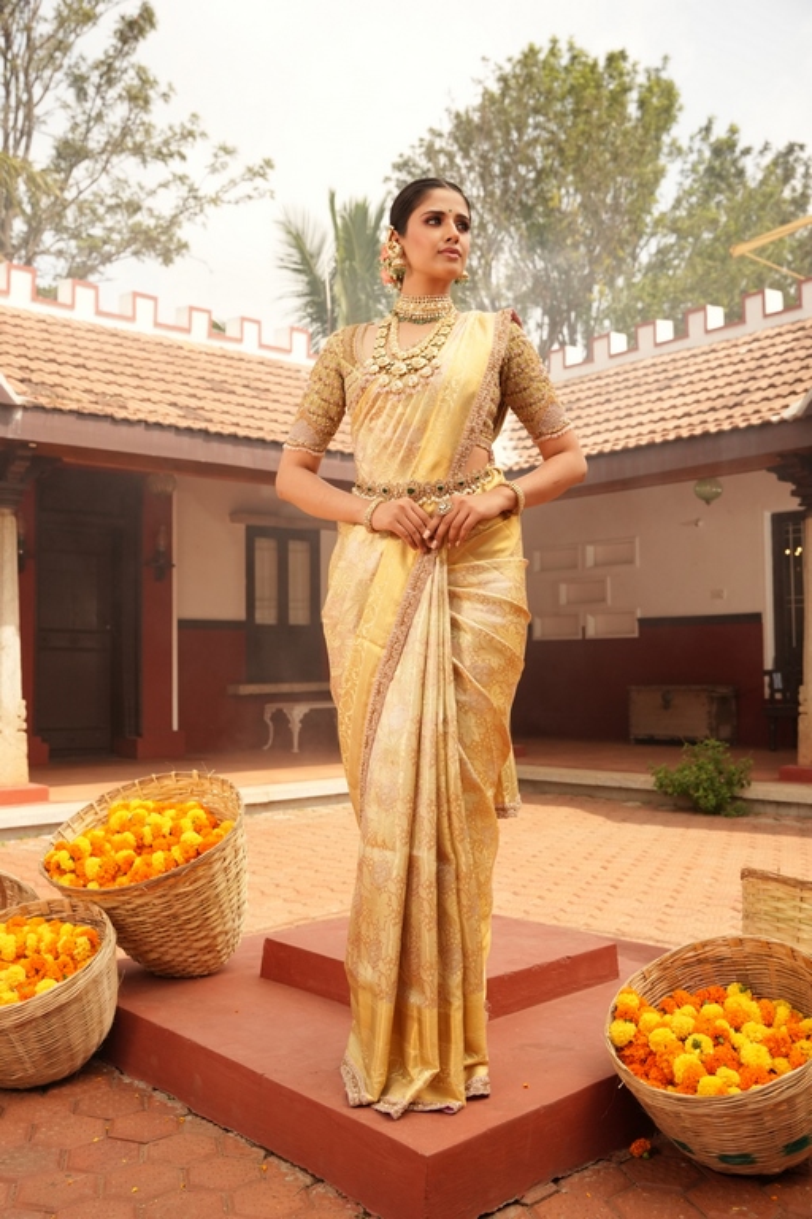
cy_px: 610
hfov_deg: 38.8
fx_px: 1154
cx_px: 406
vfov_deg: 55.7
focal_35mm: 34
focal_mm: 34.1
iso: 1250
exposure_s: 1/3200
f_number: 5
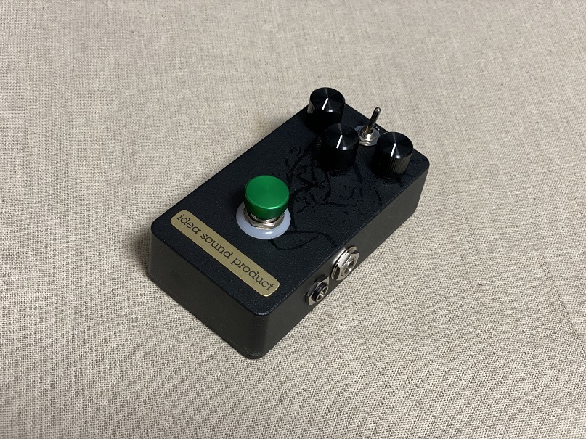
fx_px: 880
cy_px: 220
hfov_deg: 36.8
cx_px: 293
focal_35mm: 52
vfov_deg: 28.0
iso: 160
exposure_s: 1/50
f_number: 2
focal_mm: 6
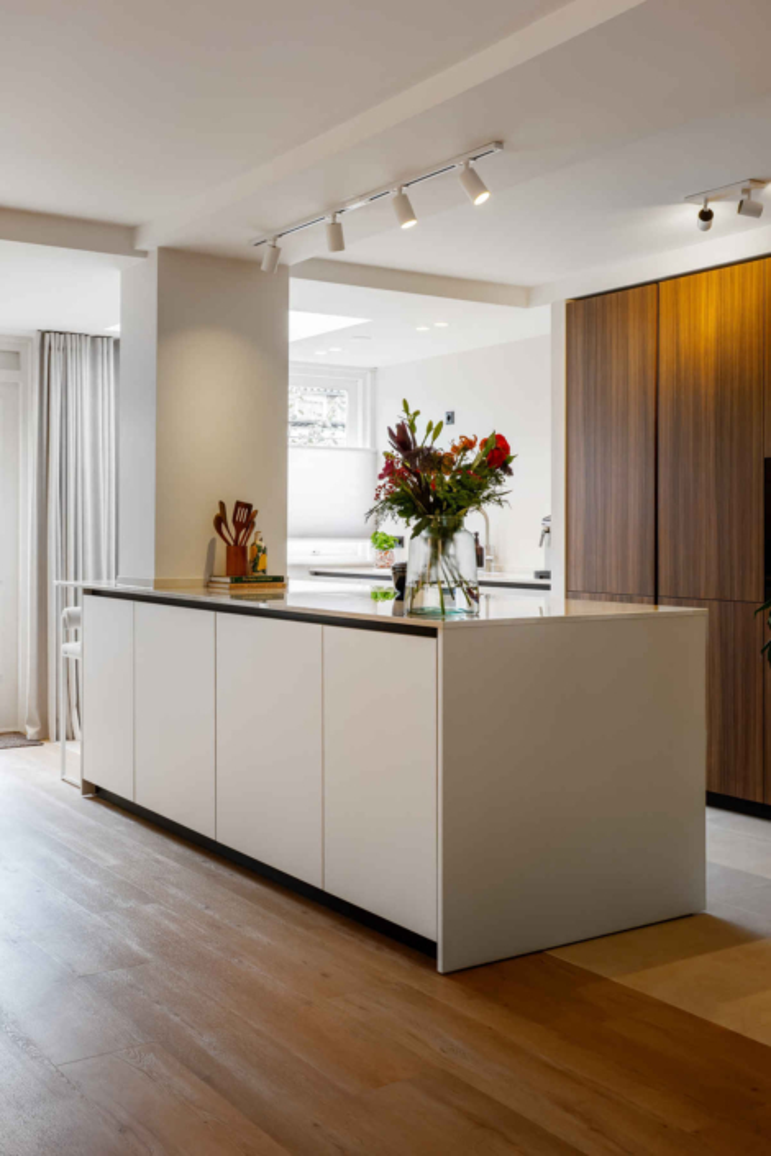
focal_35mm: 39
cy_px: 578
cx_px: 386
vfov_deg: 49.9
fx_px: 1243
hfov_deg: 34.5
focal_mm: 38.7
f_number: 13
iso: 100
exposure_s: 1/2.5
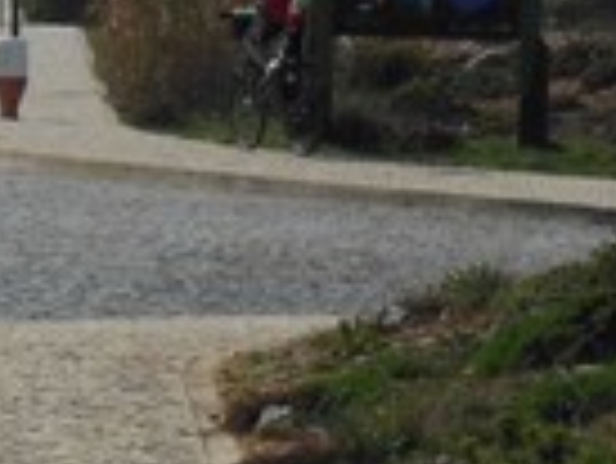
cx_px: 90
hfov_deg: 3.9
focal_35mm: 508
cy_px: -198
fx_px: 9048
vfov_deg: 2.9
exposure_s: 1/500
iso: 125
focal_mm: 15.5
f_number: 9.1
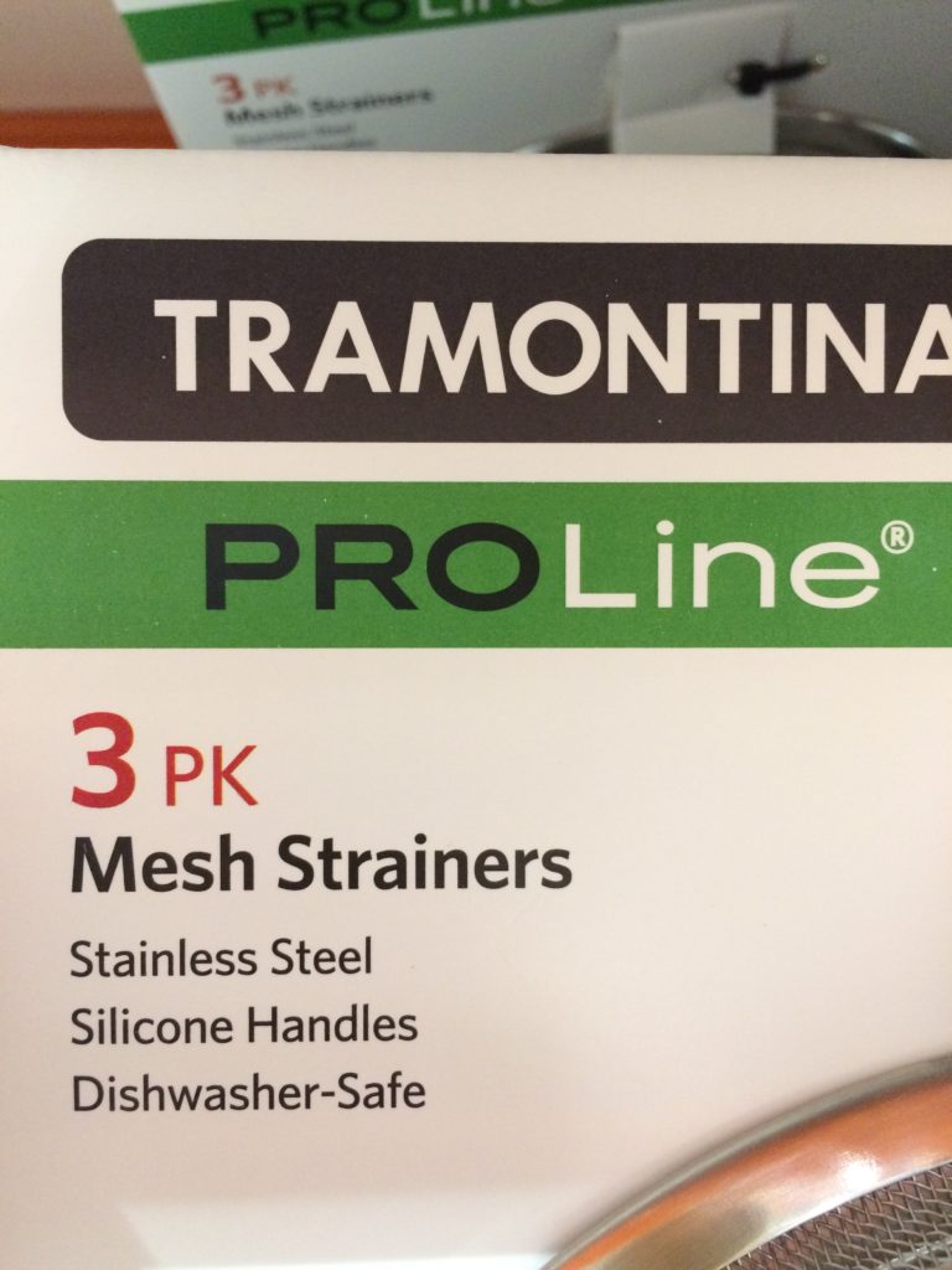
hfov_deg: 48.2
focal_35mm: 29
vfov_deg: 61.7
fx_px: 1063
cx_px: 476
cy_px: 635
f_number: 2.2
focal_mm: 4.15
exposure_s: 1/17
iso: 320
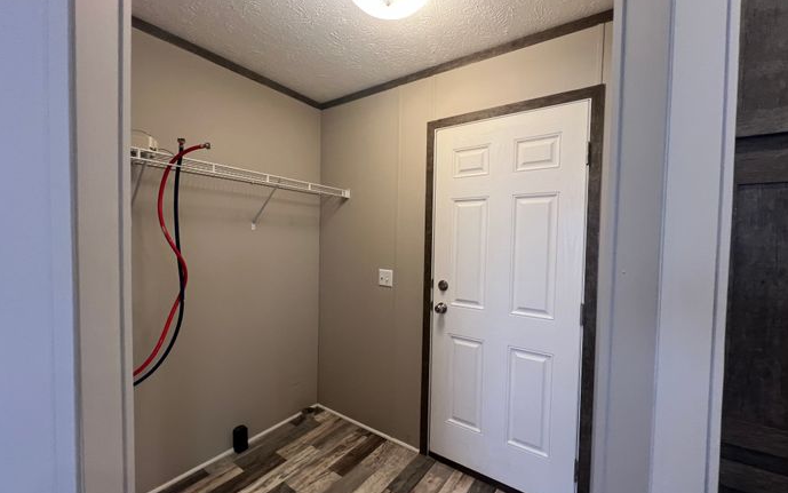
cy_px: 252
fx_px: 301
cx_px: 396
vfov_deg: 78.7
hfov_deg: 105.3
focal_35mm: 14
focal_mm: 1.57
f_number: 1.8
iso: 125
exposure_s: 1/60
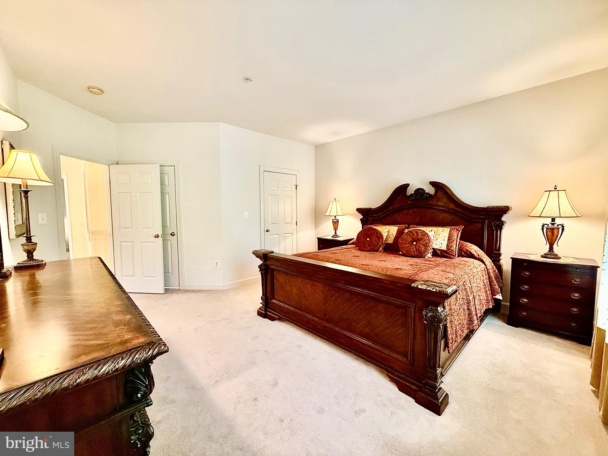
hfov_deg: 102.1
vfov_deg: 85.7
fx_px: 246
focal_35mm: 14
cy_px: 228
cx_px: 304
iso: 400
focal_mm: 2.22
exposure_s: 1/60
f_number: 2.2
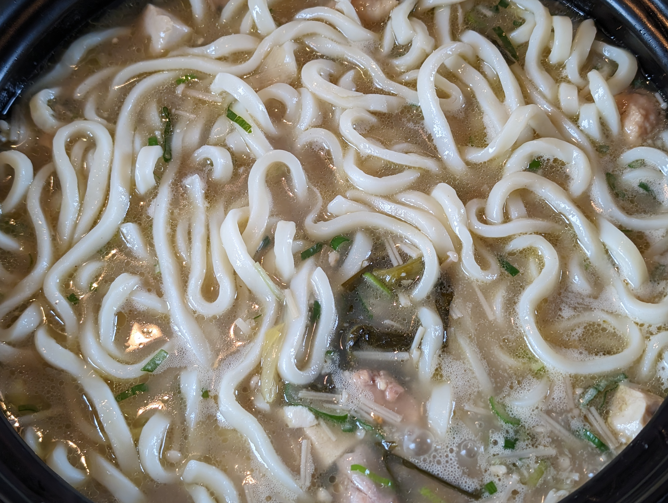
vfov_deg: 29.7
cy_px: 252
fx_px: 947
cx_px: 334
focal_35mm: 49
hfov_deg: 38.9
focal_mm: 6.9
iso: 99
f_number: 1.68
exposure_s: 1/60
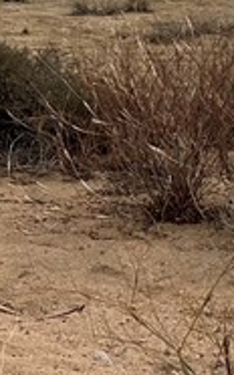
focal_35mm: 140
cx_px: -173
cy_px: 48
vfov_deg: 14.8
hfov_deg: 9.0
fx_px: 1431
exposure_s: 1/6623
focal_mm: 6.86
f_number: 1.78
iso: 80
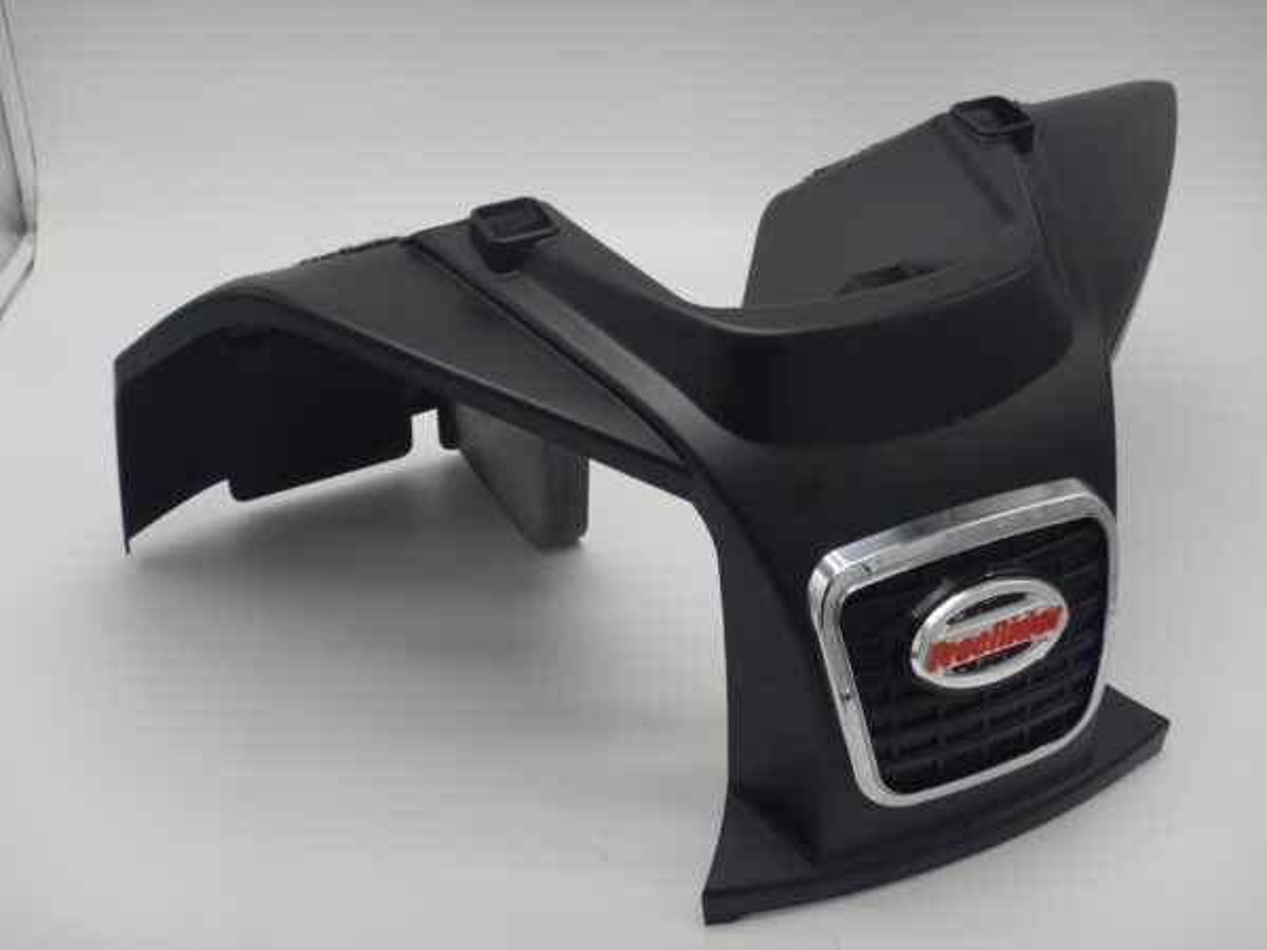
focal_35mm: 48
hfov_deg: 39.7
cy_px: 475
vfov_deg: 30.3
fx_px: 1757
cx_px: 634
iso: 125
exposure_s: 1/100
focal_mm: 8.5
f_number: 4.3
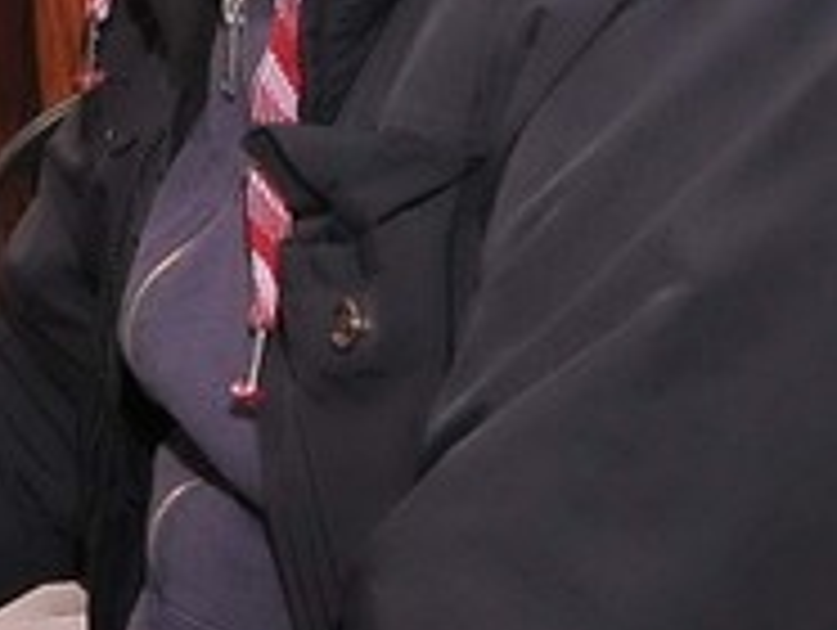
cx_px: -990
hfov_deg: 10.6
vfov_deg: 9.0
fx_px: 4019
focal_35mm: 166
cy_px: 360
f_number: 7.1
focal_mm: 20
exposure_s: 1/80
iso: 800
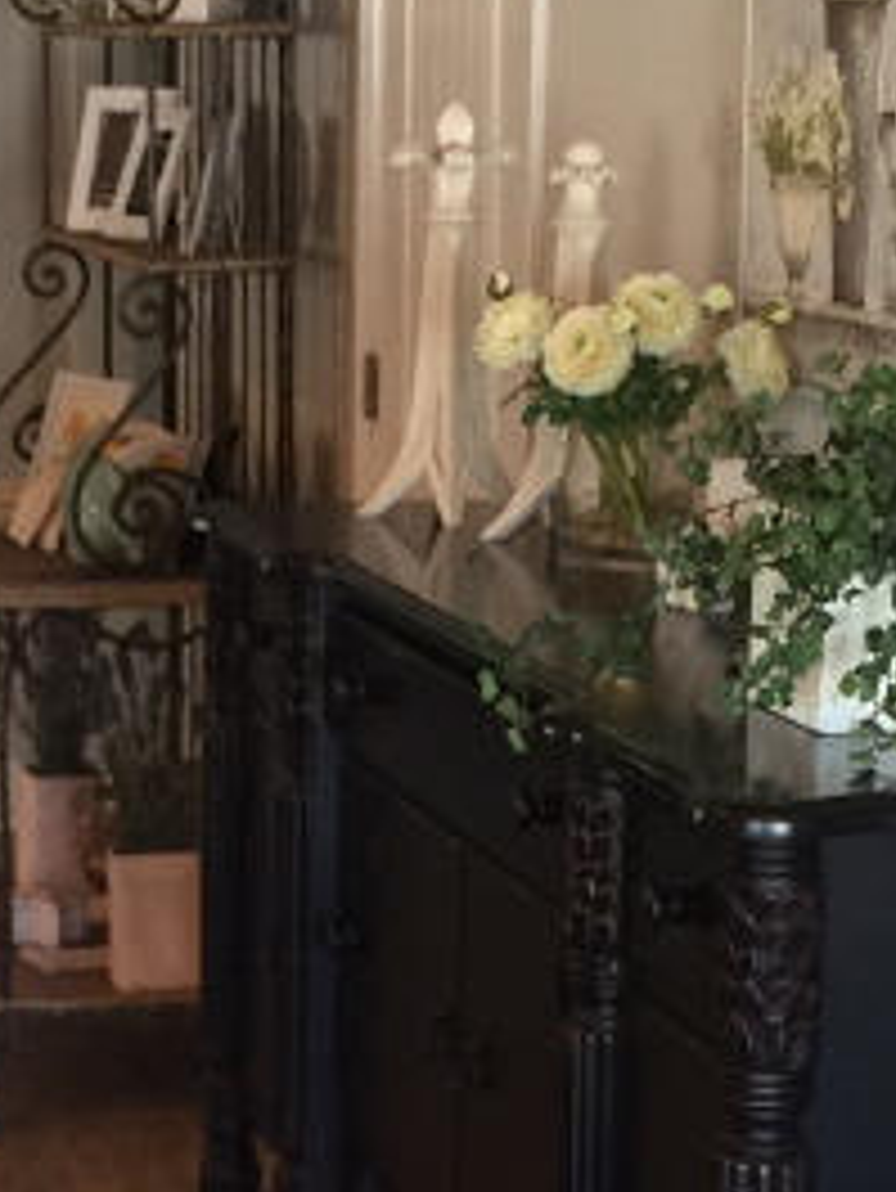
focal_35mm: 112
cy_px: 837
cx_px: 365
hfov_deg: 13.2
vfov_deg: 17.5
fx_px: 3862
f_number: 2.2
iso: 50
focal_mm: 4.15
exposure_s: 1/15
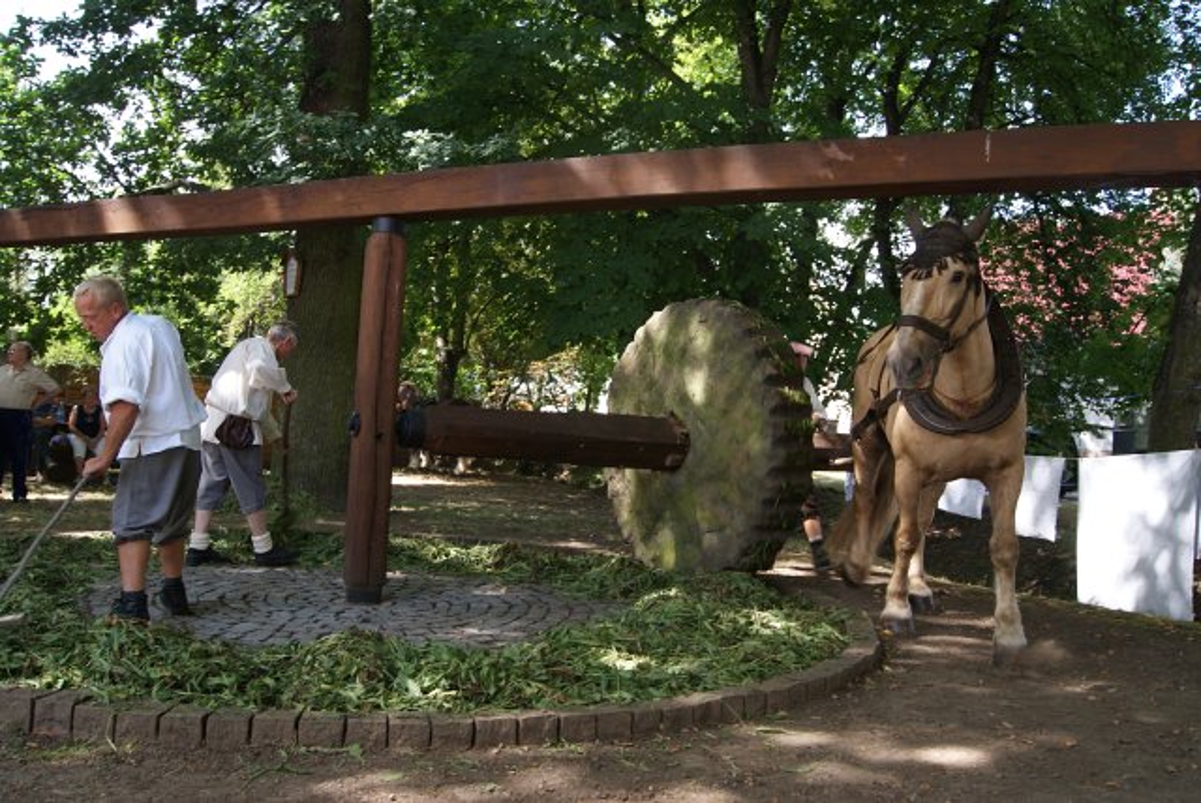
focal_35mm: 30
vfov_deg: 43.7
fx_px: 1002
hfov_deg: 61.9
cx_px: 600
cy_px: 402
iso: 100
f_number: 5.6
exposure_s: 1/50
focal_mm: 20
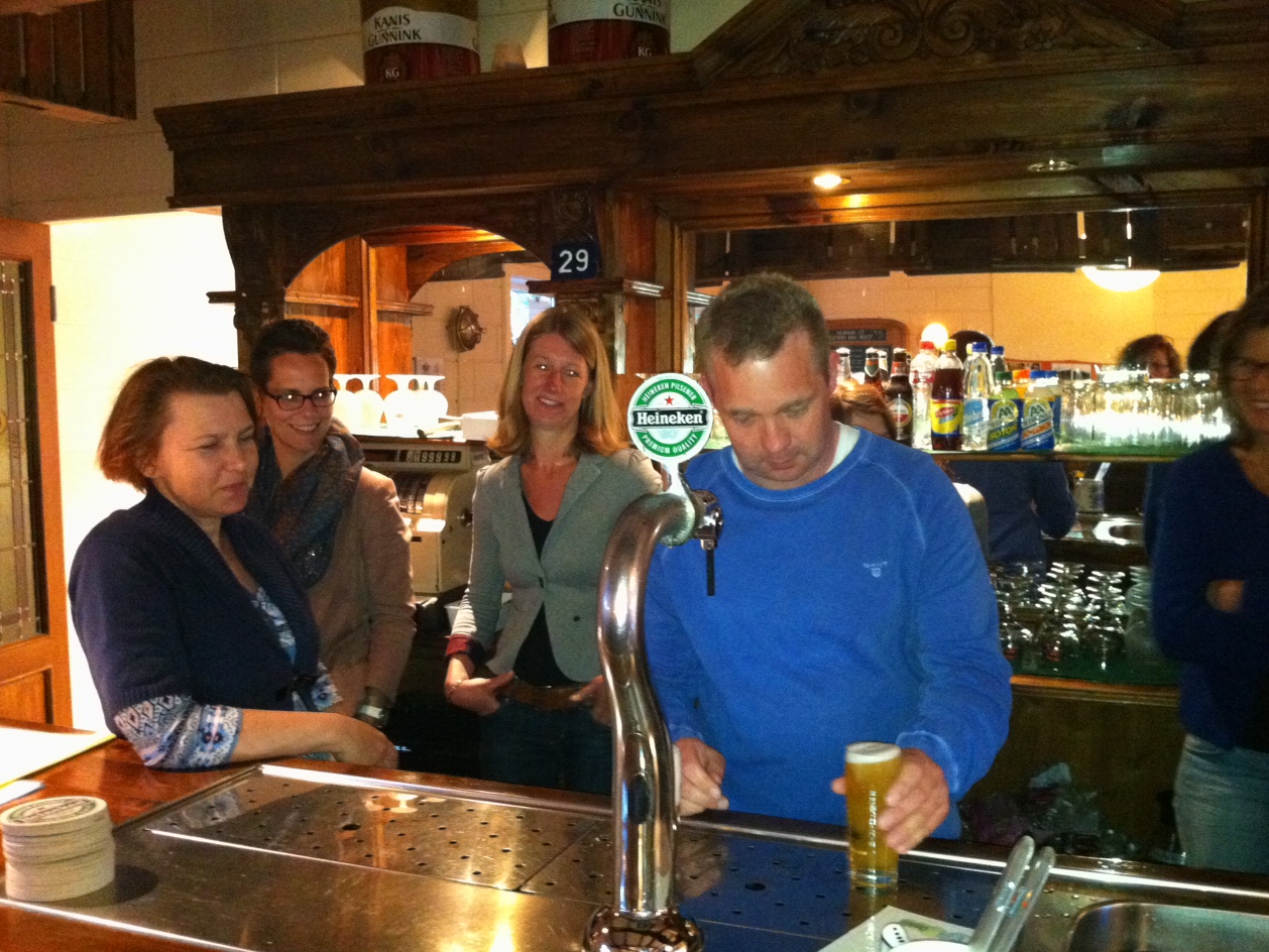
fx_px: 1320
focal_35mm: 36
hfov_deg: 51.3
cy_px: 483
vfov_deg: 39.7
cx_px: 642
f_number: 2.8
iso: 800
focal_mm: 3.85
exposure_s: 1/15
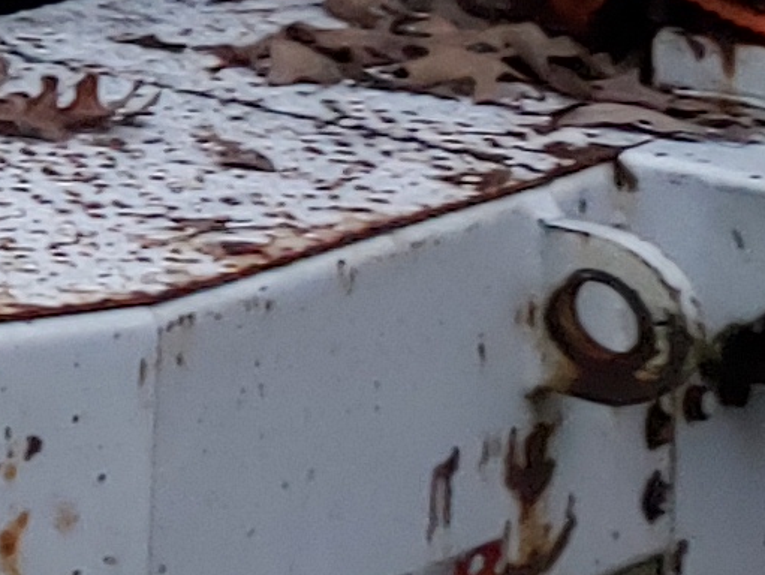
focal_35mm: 205
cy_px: -1087
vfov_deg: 6.6
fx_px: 4534
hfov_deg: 7.8
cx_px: -1816
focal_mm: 4.3
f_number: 1.5
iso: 250
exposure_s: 1/60
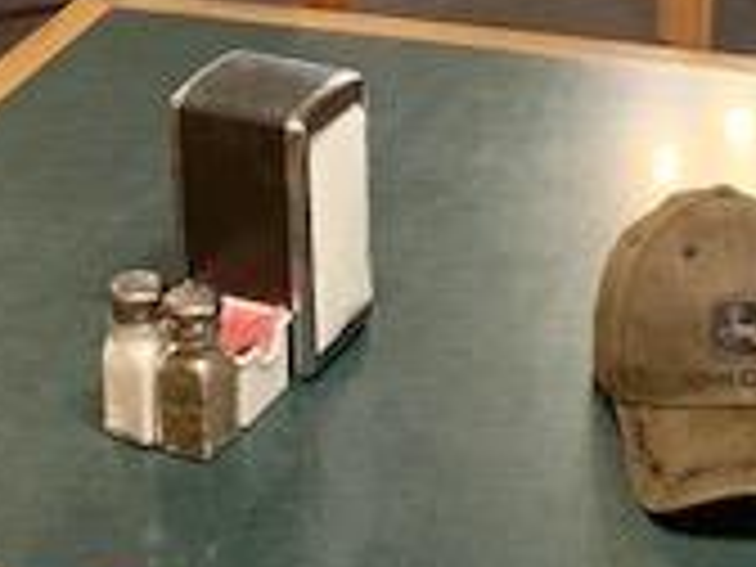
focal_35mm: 99
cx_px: 400
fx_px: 2162
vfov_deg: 13.6
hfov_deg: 19.8
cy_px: -396
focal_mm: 4.25
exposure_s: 1/40
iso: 250
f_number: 1.8
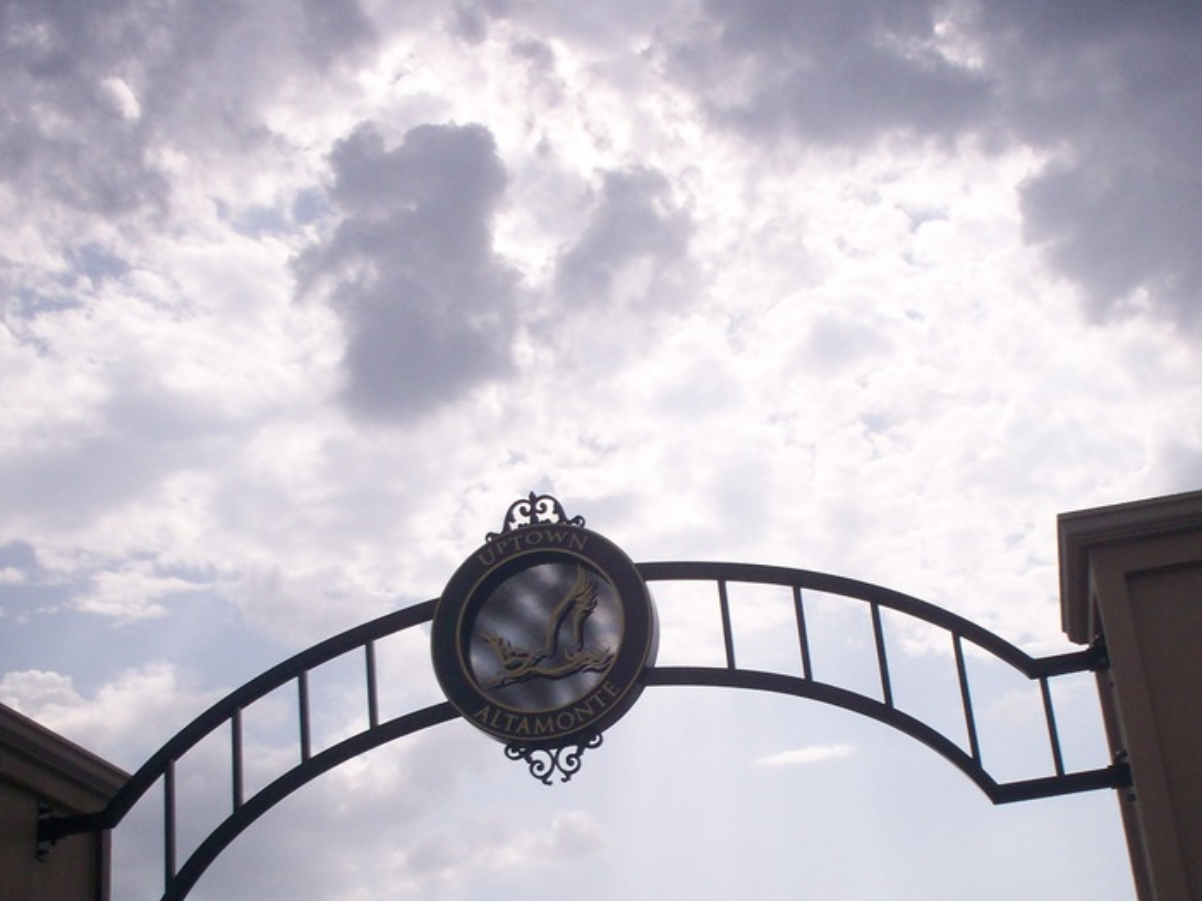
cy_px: 632
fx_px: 1840
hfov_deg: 36.1
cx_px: 713
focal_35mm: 53
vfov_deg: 27.3
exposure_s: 1/2000
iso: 100
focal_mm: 6
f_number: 4.5
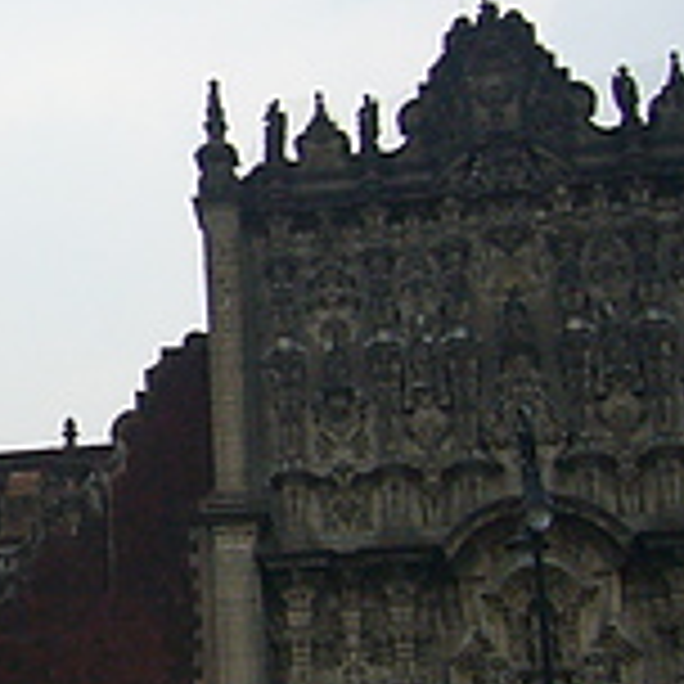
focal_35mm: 98
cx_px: -342
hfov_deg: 16.2
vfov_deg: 17.7
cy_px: 387
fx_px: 2191
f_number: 5.6
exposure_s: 1/320
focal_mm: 4.6
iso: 80
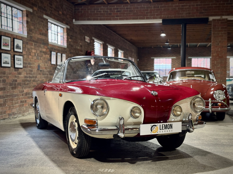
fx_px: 323
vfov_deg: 30.3
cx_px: 116
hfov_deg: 39.7
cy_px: 87
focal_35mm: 48
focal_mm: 6.76
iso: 200
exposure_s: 1/33
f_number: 1.78
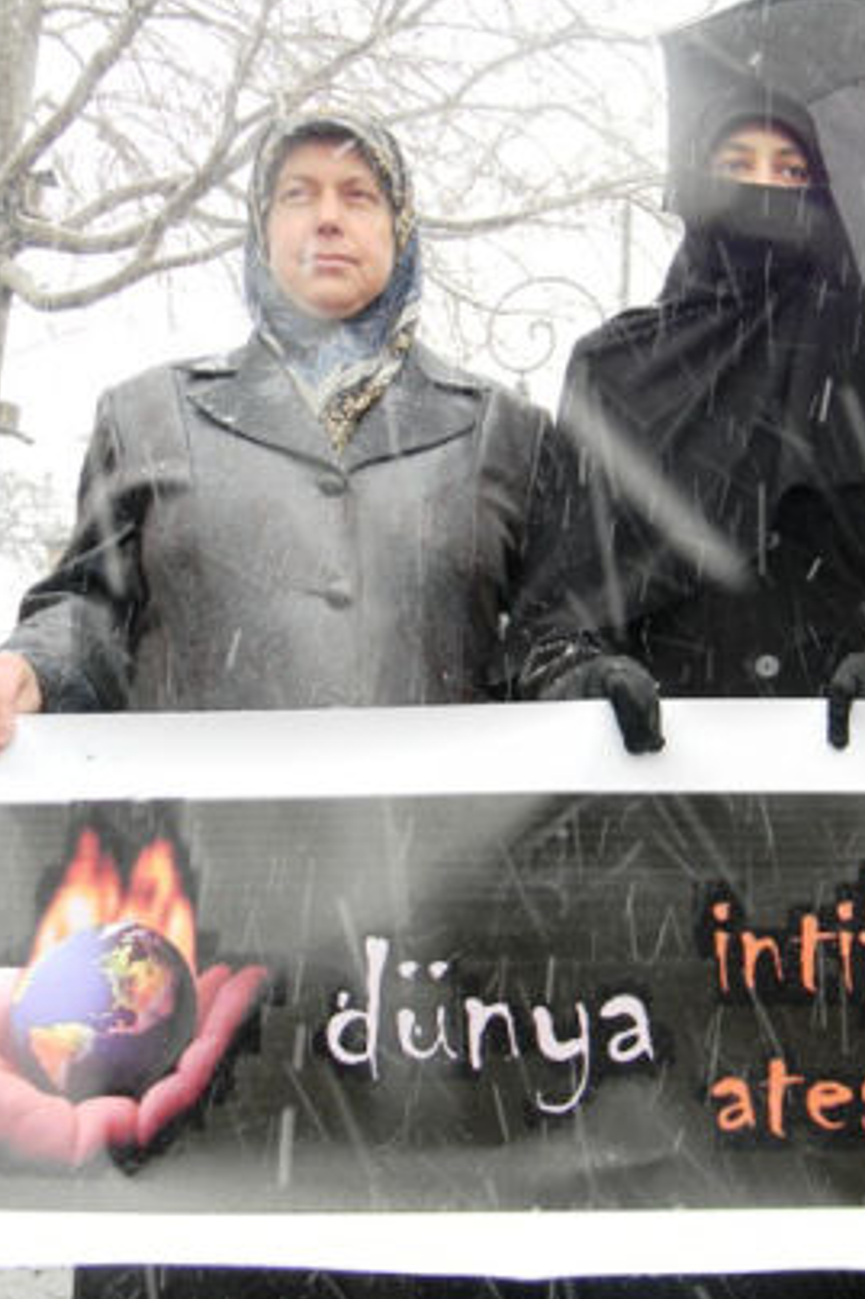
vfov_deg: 34.5
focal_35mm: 58
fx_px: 2092
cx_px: 791
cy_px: 646
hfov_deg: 22.7
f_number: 3.8
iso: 80
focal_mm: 7.3
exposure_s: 1/58.6
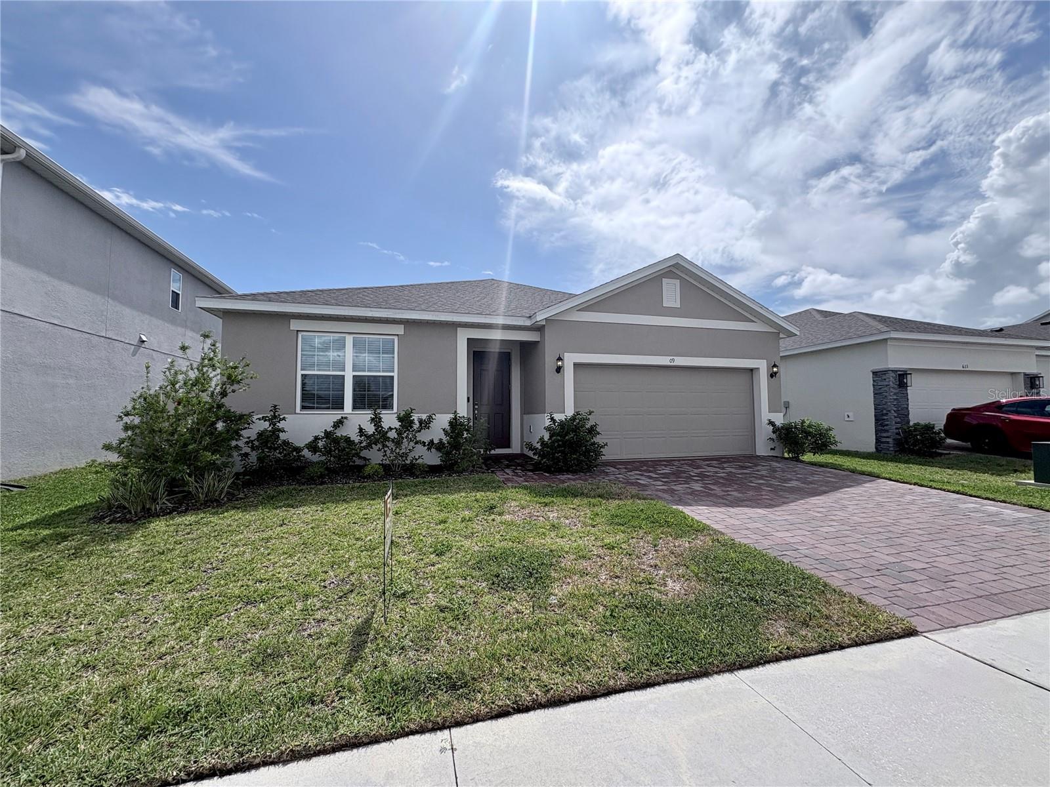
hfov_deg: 102.1
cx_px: 525
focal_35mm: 14
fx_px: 425
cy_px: 394
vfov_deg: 85.7
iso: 50
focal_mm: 2.22
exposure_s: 1/3546
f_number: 2.2
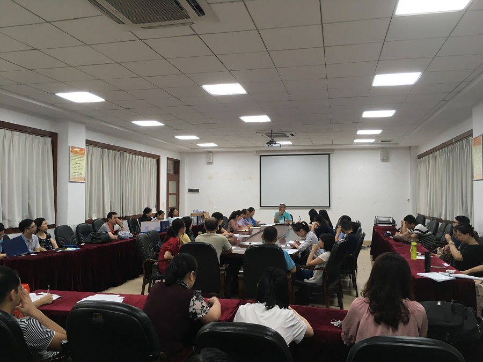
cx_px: 242
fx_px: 405
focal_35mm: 29
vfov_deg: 48.2
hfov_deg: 61.7
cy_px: 181
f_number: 2.2
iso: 80
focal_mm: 4.15
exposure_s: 1/33
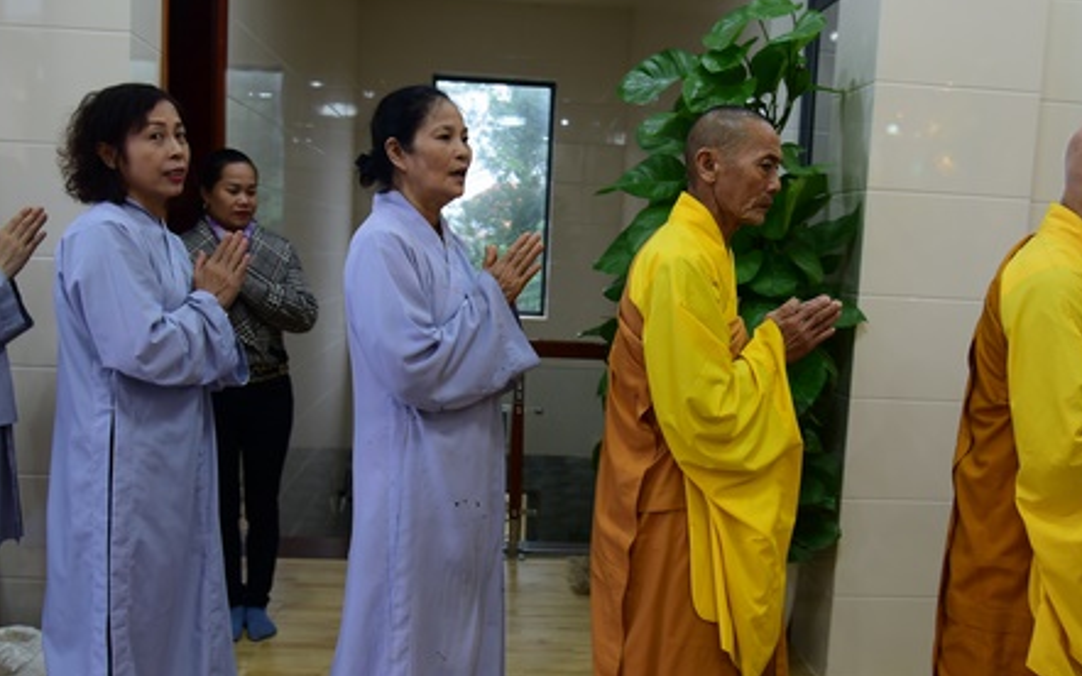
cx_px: 573
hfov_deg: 54.0
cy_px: 394
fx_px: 1061
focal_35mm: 36
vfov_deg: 35.2
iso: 500
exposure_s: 1/40
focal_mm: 24
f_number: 4
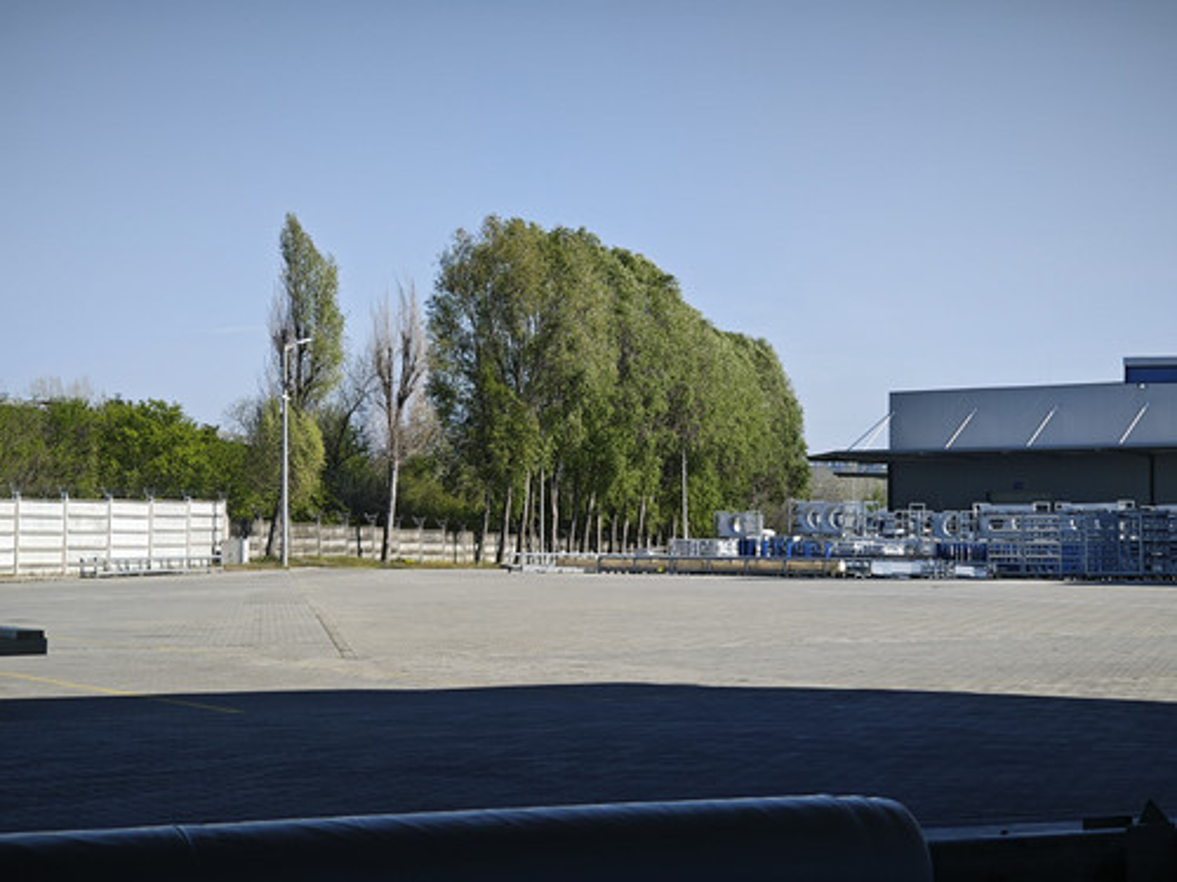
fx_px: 2550
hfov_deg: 26.0
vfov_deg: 19.6
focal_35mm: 75
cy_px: 441
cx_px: 588
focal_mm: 7.06
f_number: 2
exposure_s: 1/787
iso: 50
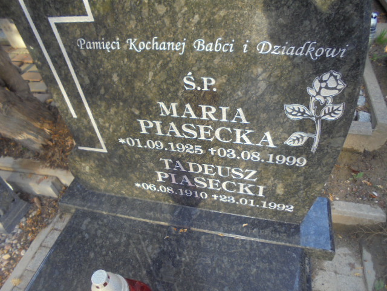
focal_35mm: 26
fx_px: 291
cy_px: 146
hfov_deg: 67.3
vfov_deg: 53.1
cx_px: 194
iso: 100
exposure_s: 1/50
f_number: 3.5
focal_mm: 4.6
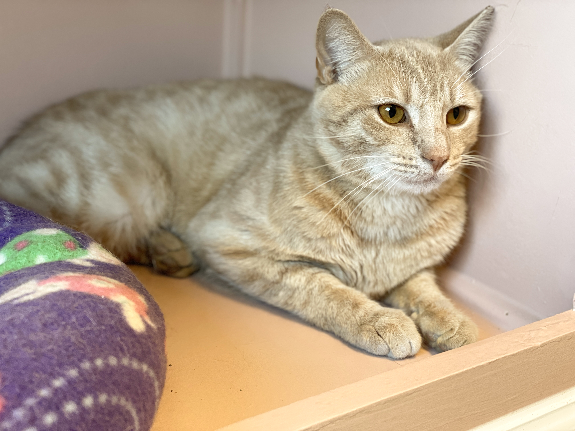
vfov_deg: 28.0
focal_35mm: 52
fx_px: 864
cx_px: 288
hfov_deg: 36.8
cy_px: 216
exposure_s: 1/62
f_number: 2
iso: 125
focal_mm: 6
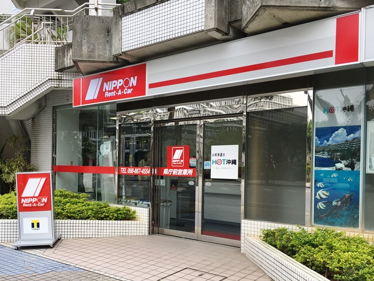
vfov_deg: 48.2
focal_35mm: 29
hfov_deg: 61.7
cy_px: 140
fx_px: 313
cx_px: 187
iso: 25
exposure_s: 1/330
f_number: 2.2
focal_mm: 4.15
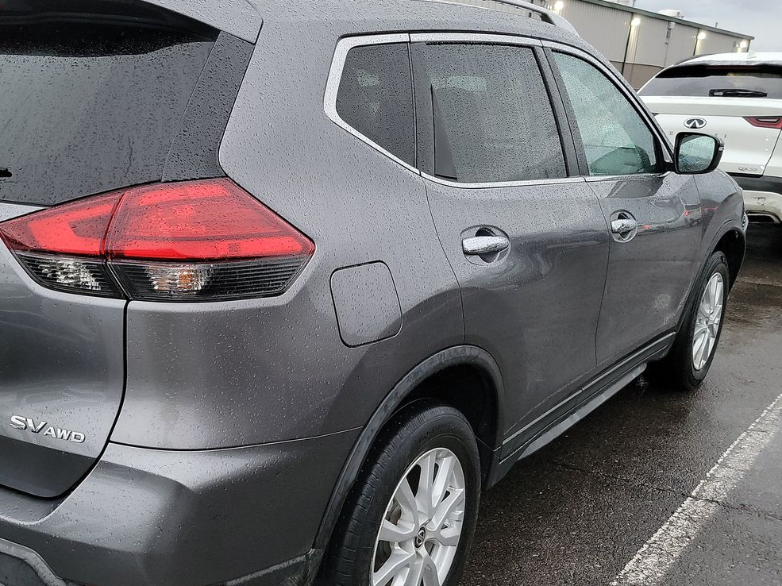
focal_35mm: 39
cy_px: 326
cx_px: 256
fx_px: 881
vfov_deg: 36.8
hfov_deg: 47.1
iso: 387
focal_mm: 6.7
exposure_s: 1/59
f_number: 1.8
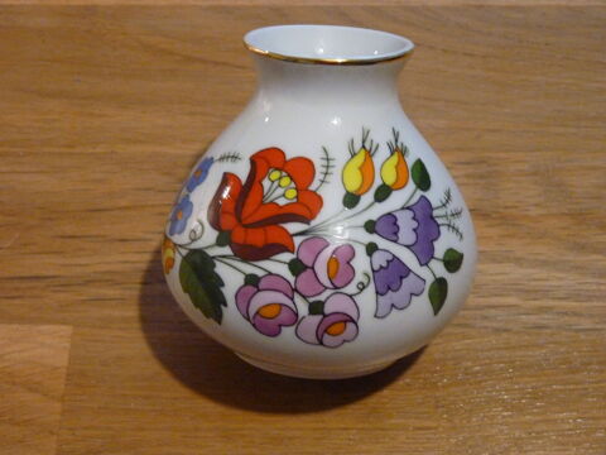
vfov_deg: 19.6
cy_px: 228
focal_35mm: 75
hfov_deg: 26.0
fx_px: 1313
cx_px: 303
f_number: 3.4
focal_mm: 13.3
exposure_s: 1/25
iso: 800
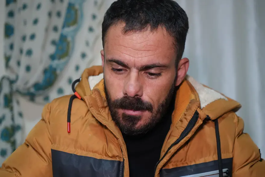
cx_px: 132
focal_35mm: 59
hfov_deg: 33.9
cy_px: 88
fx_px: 434
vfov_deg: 23.0
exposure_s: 1/160
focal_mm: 59
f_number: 4
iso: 4000
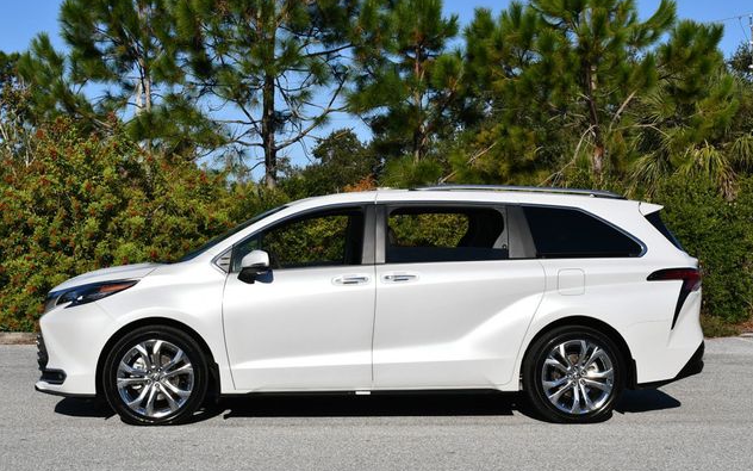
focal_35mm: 62
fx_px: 1272
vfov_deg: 21.0
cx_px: 380
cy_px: 225
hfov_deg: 33.0
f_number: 10
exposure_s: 1/400
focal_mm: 30
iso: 100
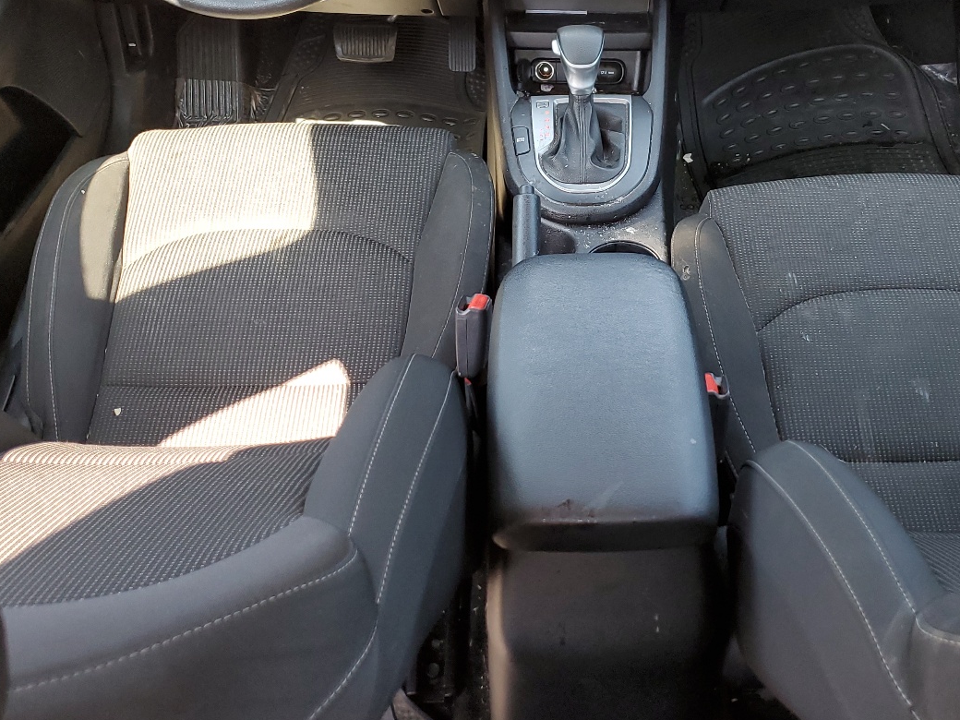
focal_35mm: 40
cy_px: 194
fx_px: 1109
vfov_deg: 35.3
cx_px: 570
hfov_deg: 46.6
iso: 64
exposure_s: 1/120
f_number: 1.5
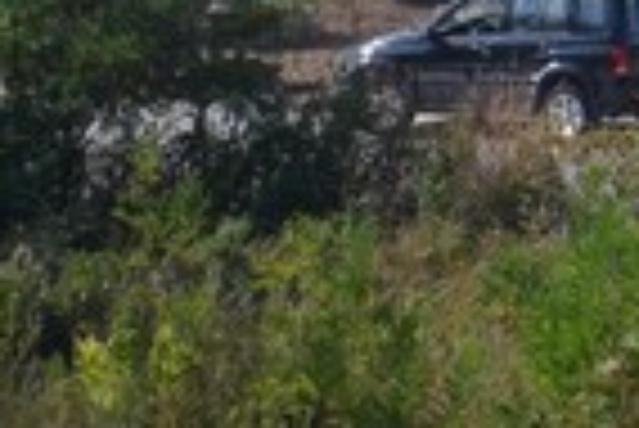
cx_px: 1688
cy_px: -728
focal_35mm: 524
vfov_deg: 2.6
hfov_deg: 3.8
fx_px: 9310
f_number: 5.6
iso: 360
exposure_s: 1/500
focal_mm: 62
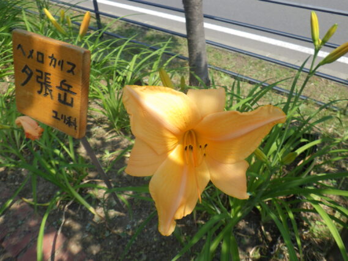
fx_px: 282
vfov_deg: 49.8
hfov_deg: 63.4
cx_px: 174
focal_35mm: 28
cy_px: 130
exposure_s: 1/500
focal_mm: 5
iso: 125
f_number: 4.2
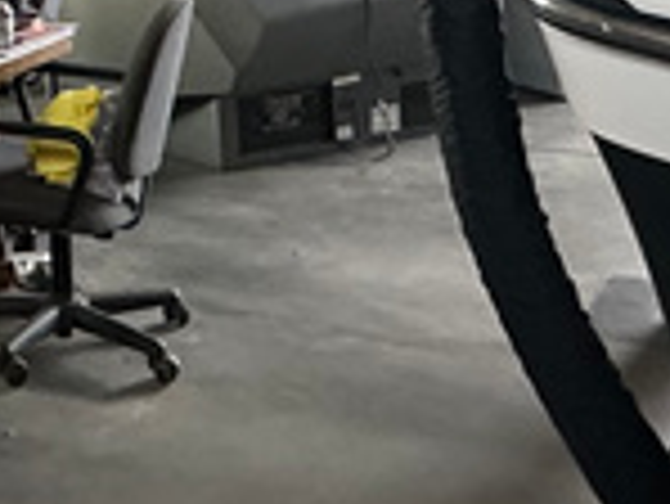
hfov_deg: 18.4
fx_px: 1860
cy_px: -284
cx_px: -301
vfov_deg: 14.3
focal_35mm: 96
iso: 320
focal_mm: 2.22
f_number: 2.2
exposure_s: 1/60
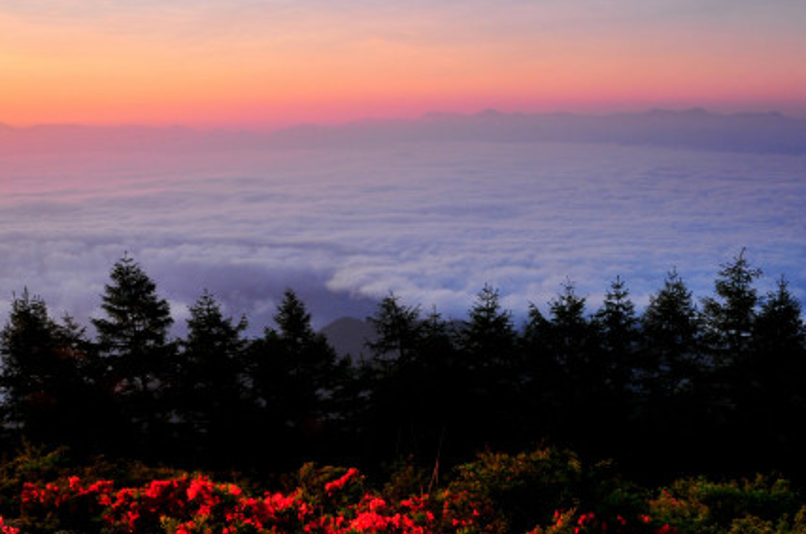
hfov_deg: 42.6
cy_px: 459
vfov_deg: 28.8
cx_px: 587
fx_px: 1006
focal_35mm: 45
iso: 200
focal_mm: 16
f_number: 16
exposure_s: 1/20
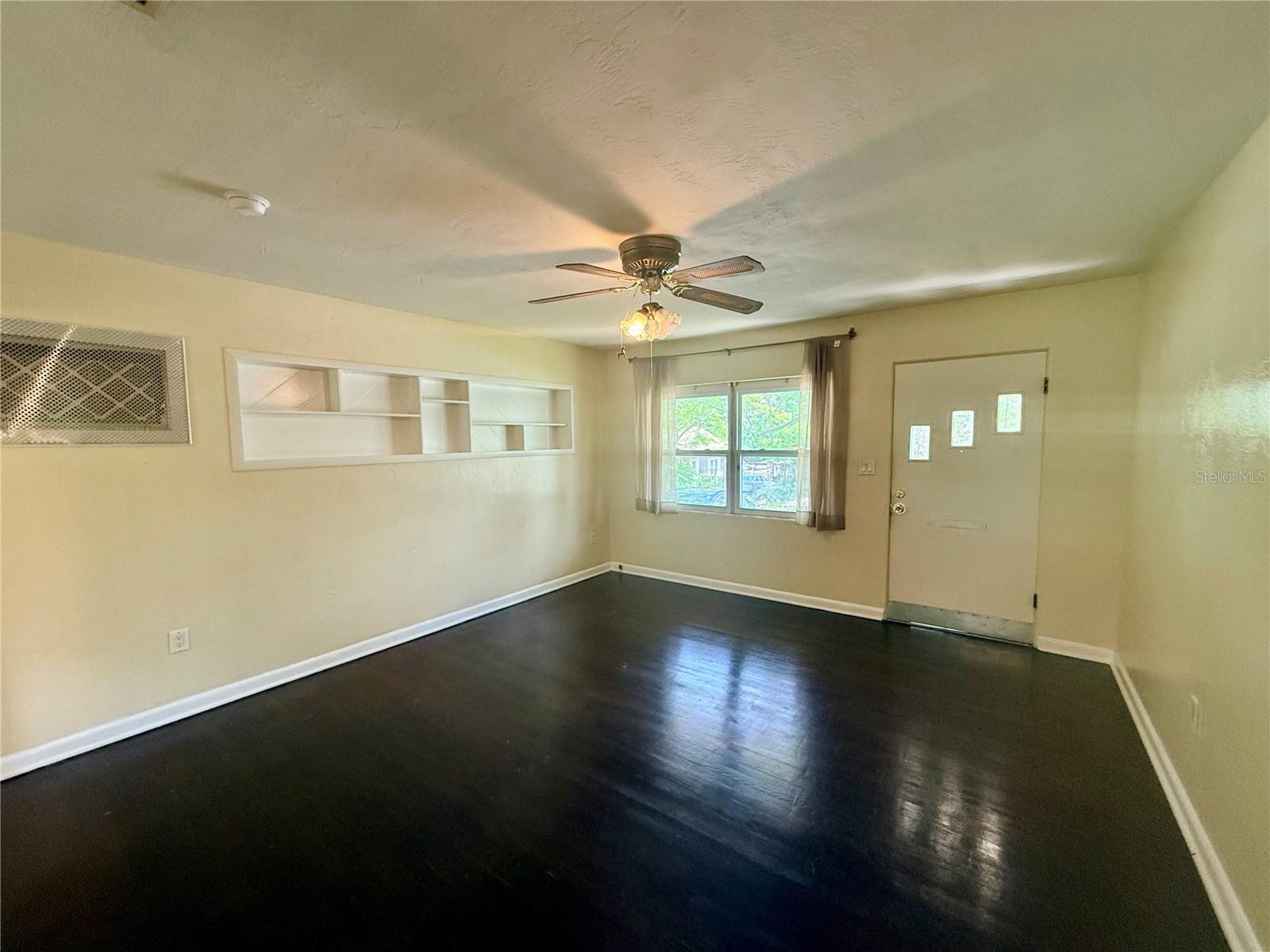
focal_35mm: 14
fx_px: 514
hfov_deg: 102.1
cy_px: 476
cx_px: 635
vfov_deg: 85.7
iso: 320
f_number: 2.2
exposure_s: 1/120
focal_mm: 2.22
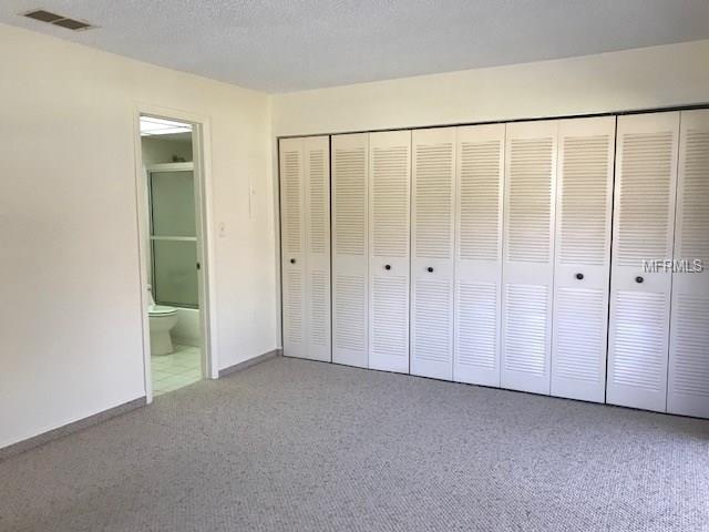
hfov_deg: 63.4
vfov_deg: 49.7
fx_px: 573
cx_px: 354
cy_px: 266
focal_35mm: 28
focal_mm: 3.99
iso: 32
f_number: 1.8
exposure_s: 1/30
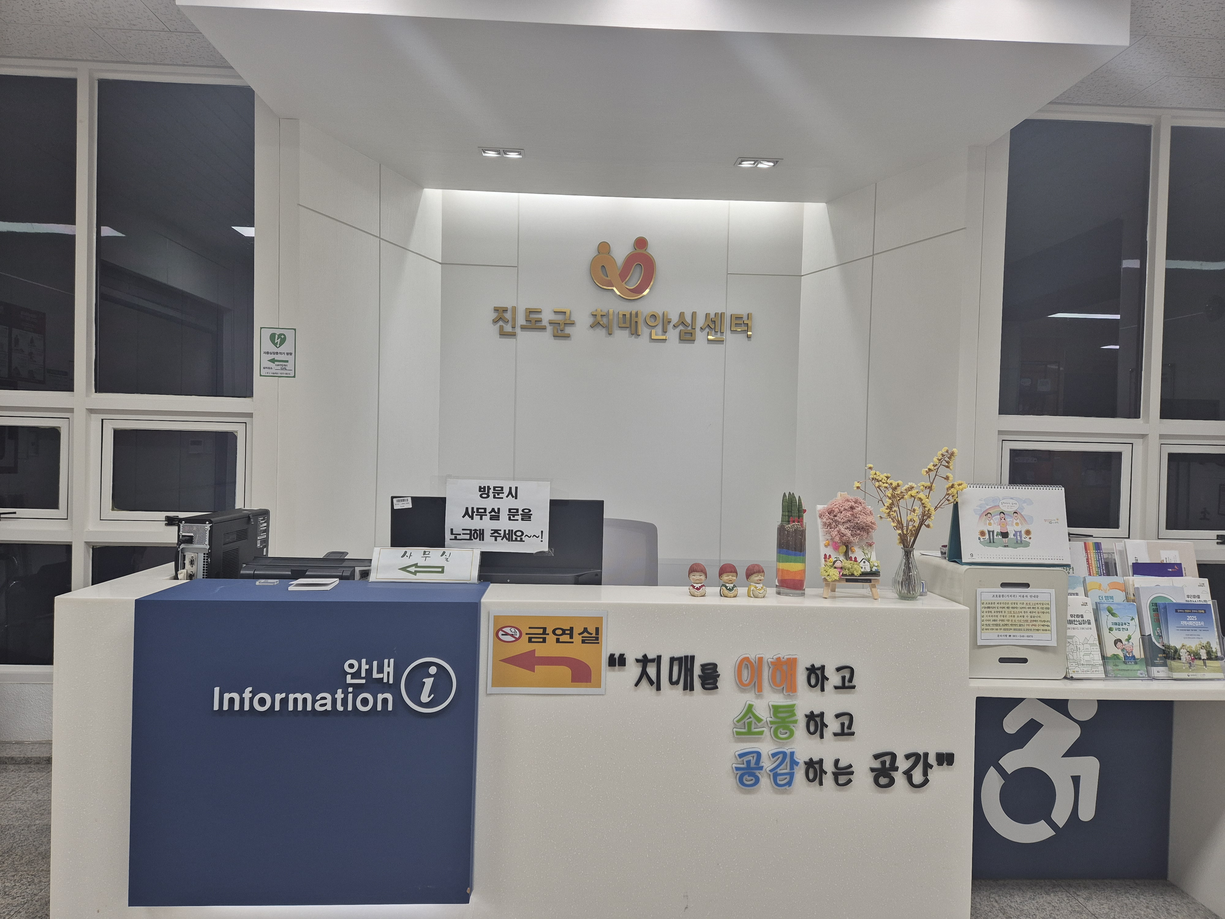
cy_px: 460
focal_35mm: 23
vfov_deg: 58.9
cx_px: 612
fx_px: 814
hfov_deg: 73.9
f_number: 1.8
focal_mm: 5.4
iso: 80
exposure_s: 1/120
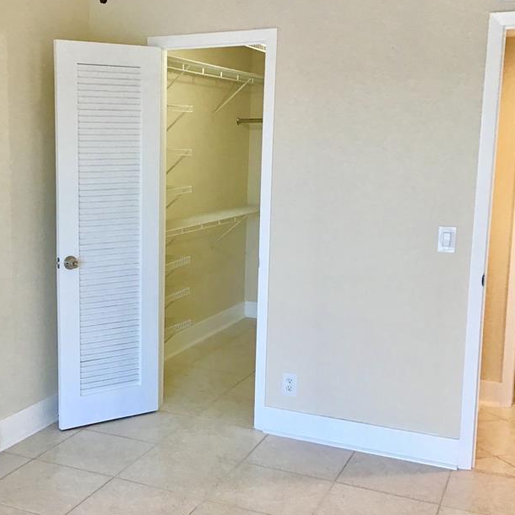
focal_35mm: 46
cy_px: 261
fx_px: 774
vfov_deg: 36.8
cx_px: 141
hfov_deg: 36.1
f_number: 2.4
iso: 25
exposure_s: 1/30
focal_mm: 3.3
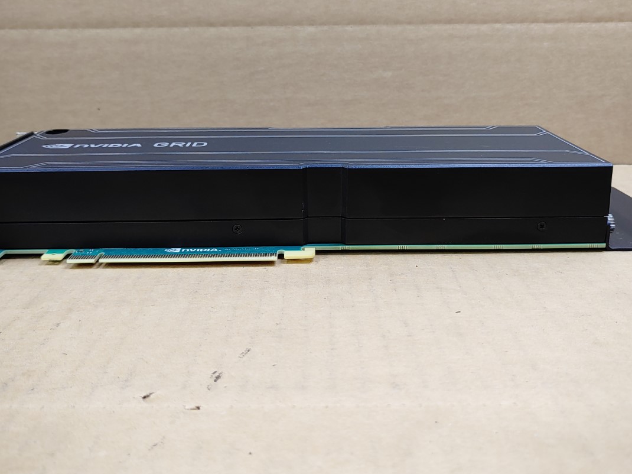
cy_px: 182
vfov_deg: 40.4
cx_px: 302
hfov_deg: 52.6
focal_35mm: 35
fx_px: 639
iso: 50
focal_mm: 4.36
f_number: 1.8
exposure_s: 1/120
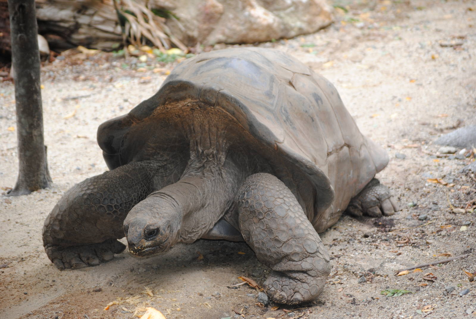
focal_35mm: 202
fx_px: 2681
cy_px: 160
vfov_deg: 6.8
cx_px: 238
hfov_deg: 10.1
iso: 200
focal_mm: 135
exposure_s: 1/60
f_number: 5
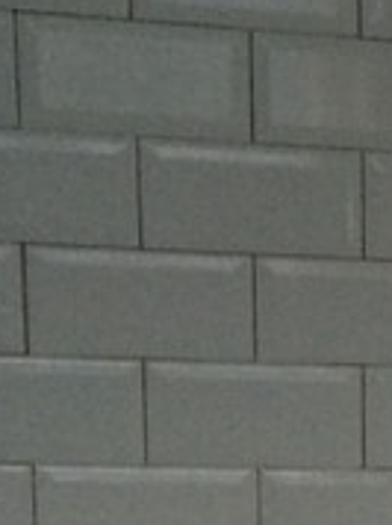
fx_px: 2467
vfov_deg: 11.5
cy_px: 846
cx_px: 1017
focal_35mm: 163
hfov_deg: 8.2
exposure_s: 1/30
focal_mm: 4.15
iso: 64
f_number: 2.2
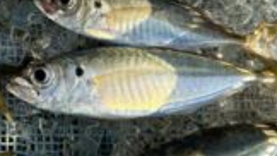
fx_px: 514
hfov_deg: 28.8
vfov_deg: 16.9
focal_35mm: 70
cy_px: 3
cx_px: 19
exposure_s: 1/2141
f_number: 1.6
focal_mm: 5.96
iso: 64
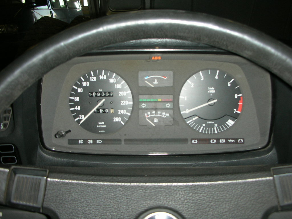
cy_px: 110
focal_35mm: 35
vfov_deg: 40.7
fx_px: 295
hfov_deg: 52.6
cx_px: 146
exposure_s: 1/60.1
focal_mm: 5.8
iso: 50
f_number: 3
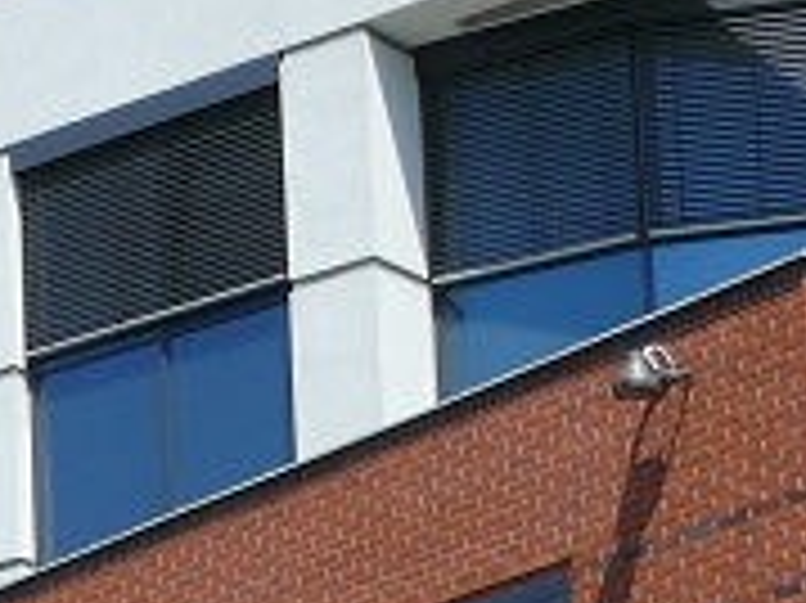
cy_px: 1346
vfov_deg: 7.8
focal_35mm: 178
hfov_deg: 10.4
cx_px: -698
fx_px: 4142
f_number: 5.6
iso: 100
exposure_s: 1/400
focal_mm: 7.4
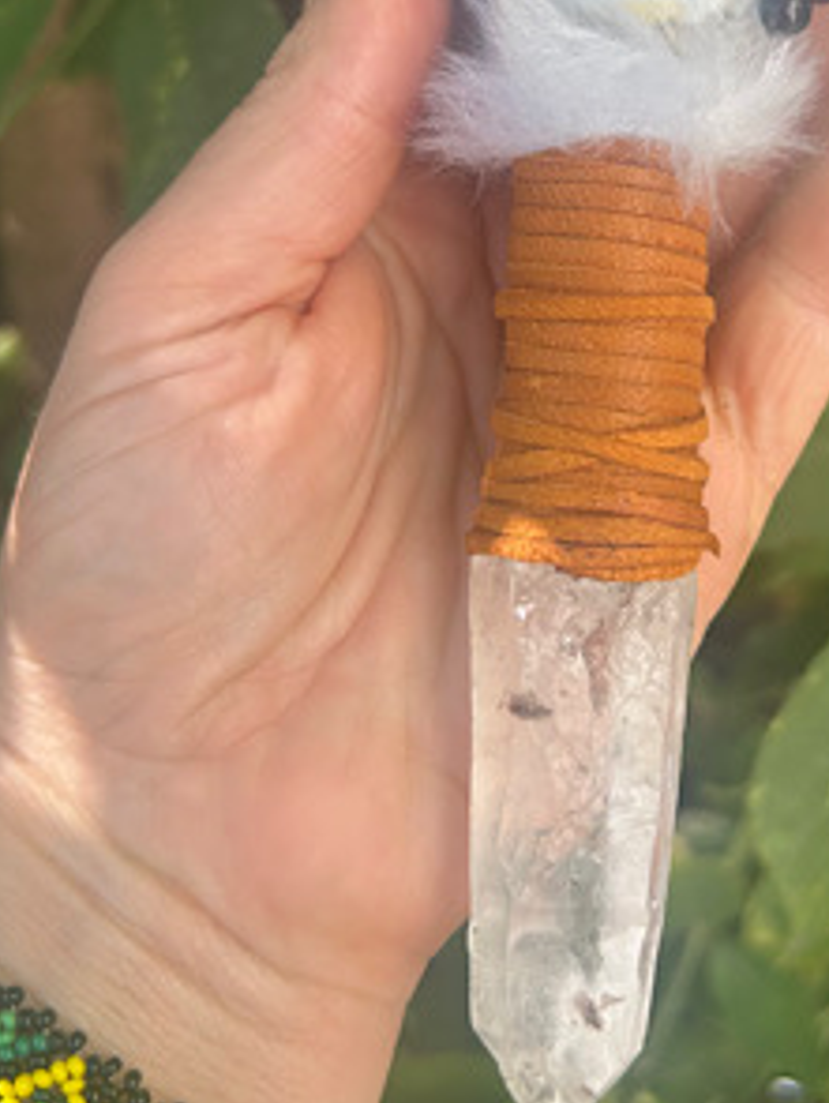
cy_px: 257
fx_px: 1562
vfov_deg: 37.8
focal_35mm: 49
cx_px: 615
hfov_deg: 29.3
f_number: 1.5
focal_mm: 5.7
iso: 50
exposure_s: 1/1058
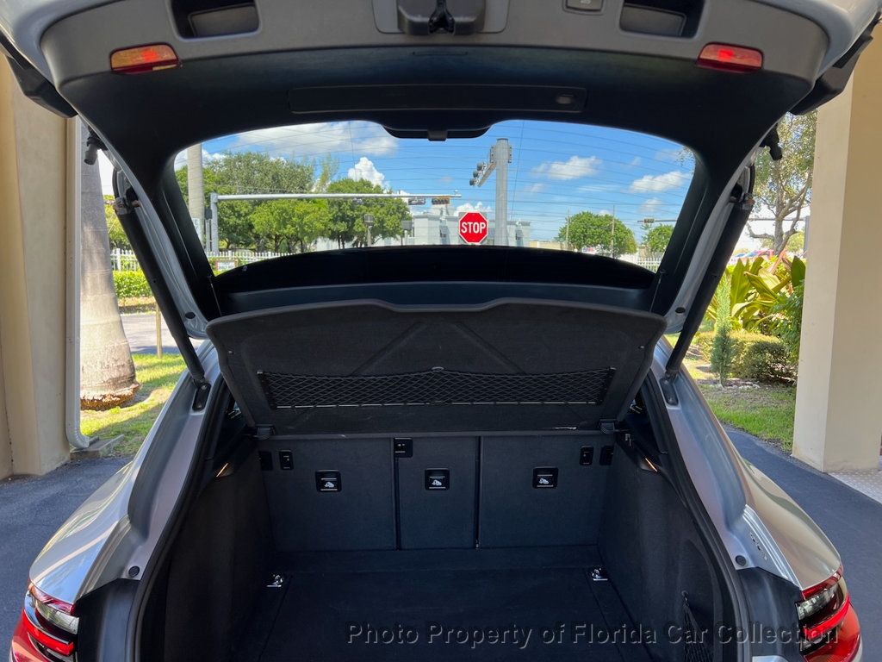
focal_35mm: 26
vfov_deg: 53.1
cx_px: 441
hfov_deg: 67.3
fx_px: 662
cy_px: 331
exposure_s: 1/263
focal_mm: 5.7
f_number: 1.5
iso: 40
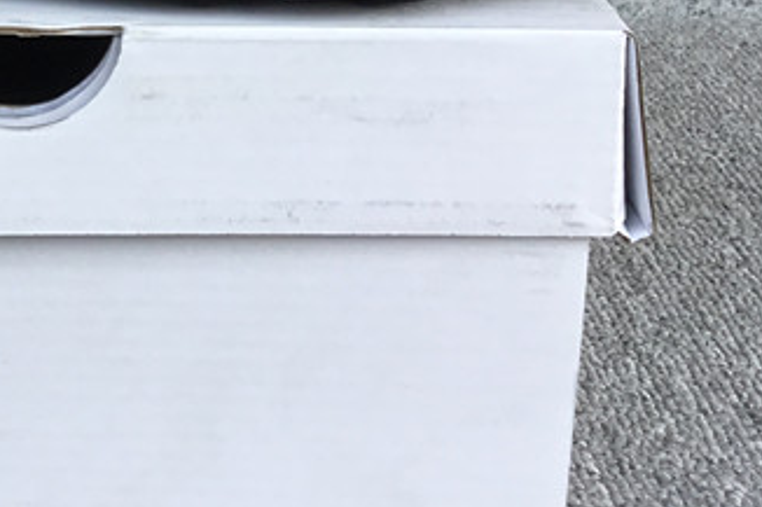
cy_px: -209
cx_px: 16
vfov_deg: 14.5
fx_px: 1883
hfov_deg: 22.1
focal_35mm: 89
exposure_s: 1/341
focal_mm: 3.3
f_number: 2.4
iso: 25
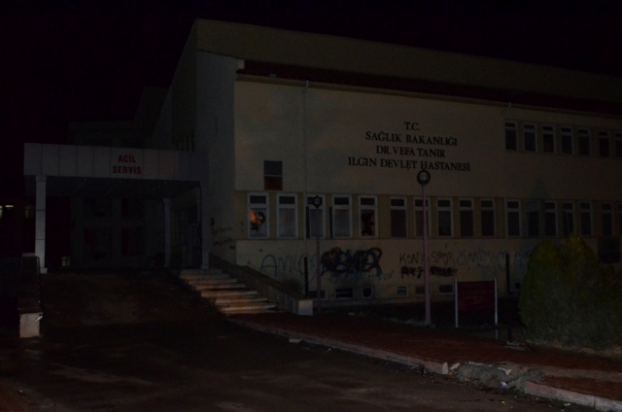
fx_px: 621
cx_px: 311
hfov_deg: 53.2
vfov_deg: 36.7
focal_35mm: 36
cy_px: 206
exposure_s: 1/60
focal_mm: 24
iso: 3200
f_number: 4
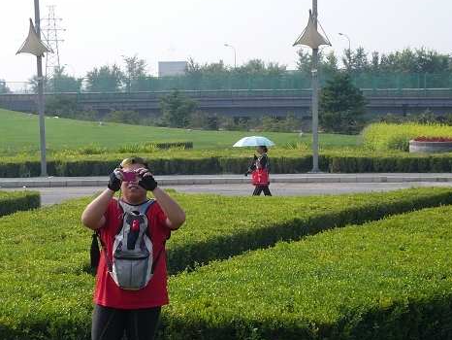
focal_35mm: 90
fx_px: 1176
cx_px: 198
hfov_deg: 21.7
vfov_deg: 16.4
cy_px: 167
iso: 100
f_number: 4.1
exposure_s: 1/500
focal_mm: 10.3
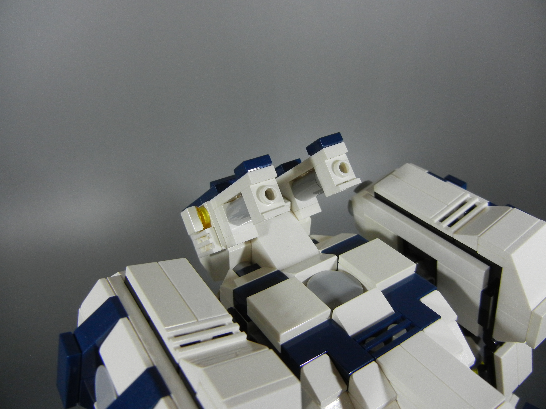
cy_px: 204
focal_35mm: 30
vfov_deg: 46.8
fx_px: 473
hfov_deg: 60.0
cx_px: 273
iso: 400
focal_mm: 5.4
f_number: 3.5
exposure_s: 1/103
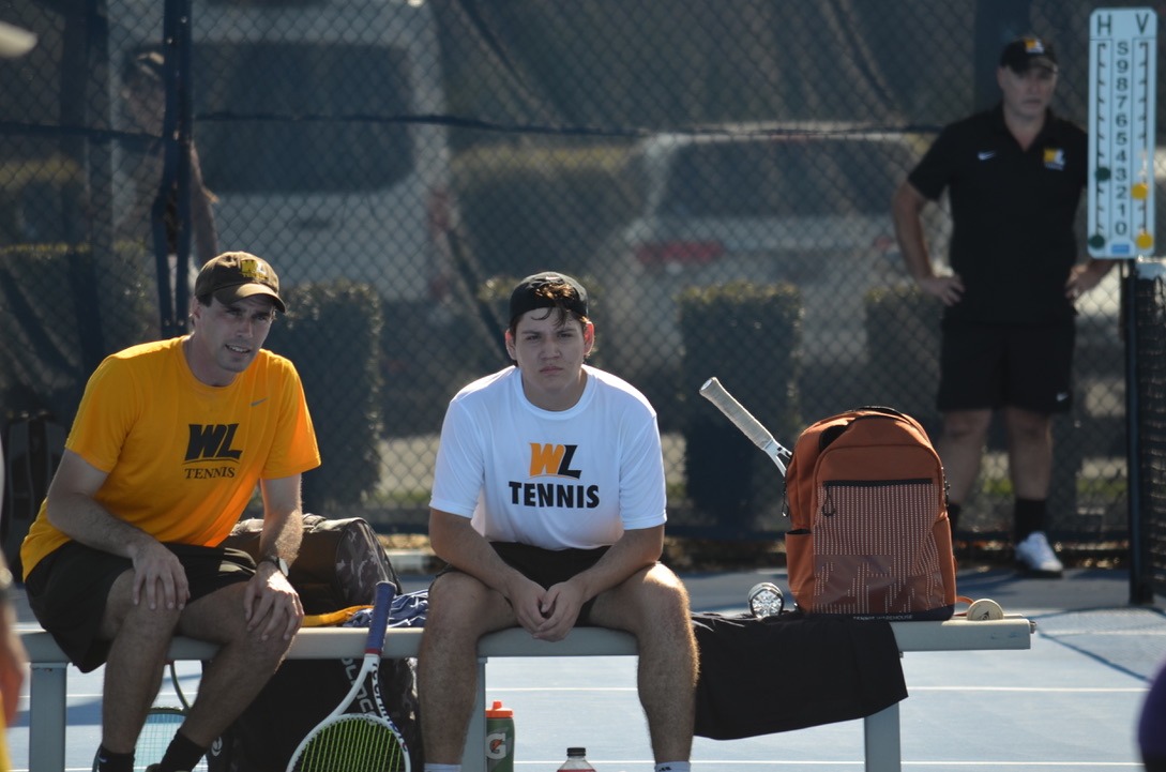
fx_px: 14543
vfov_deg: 3.0
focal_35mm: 450
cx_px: 583
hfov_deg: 4.6
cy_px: 386
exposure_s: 1/500
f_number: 5.6
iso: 200
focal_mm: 300
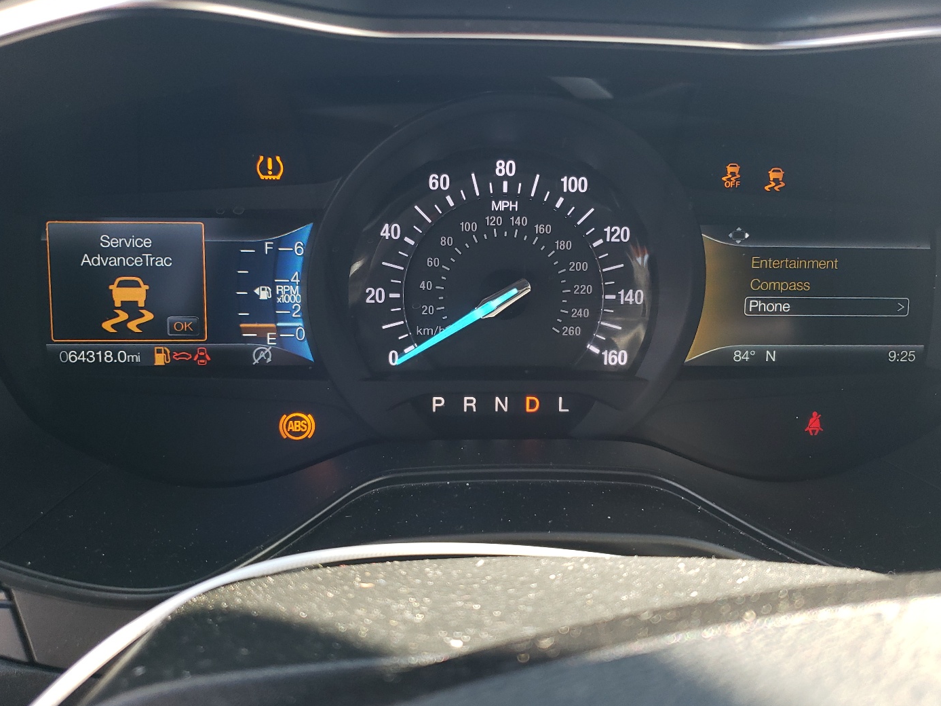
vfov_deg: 46.8
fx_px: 815
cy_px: 338
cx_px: 495
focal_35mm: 30
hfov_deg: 59.9
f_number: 1.5
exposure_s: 1/120
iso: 86
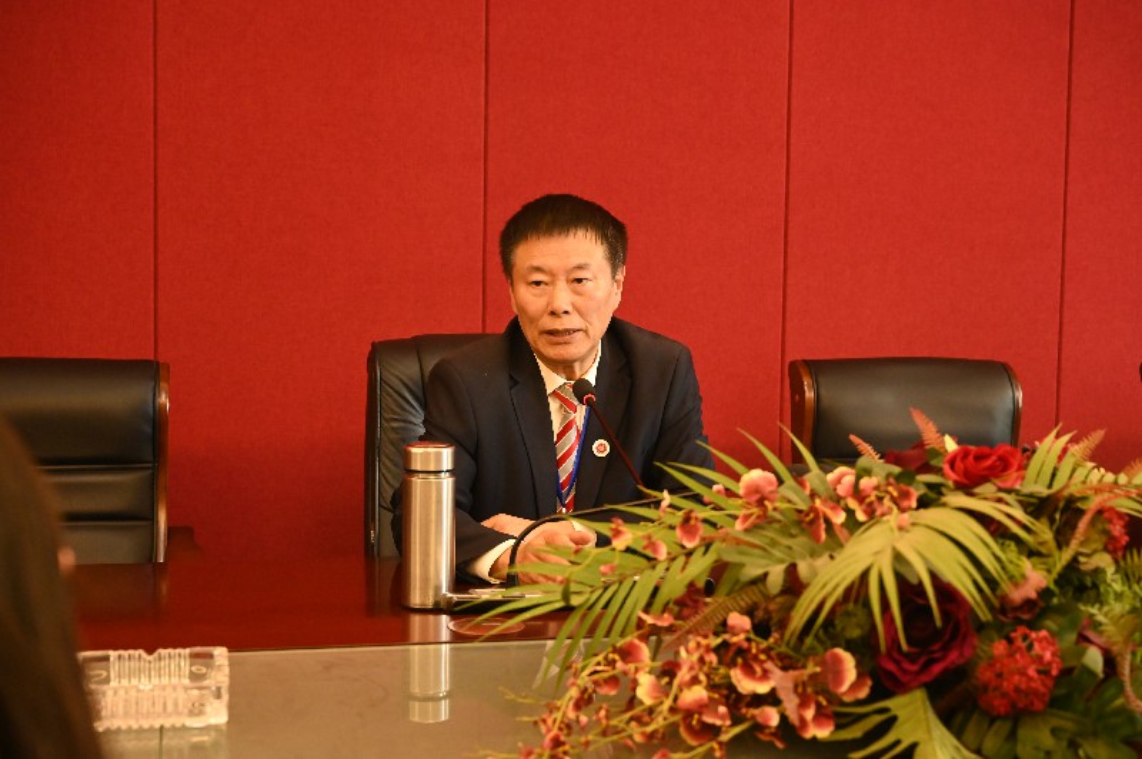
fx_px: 1585
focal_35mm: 50
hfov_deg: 39.6
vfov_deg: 26.9
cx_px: 571
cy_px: 380
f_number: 5.6
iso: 6400
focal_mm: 50
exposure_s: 1/100
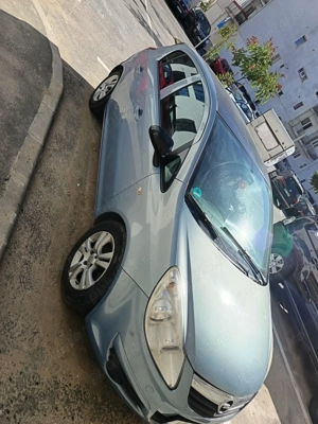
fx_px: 294
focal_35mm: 24
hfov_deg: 56.8
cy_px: 212
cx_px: 159
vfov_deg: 71.6
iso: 100
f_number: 1.75
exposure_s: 1/312
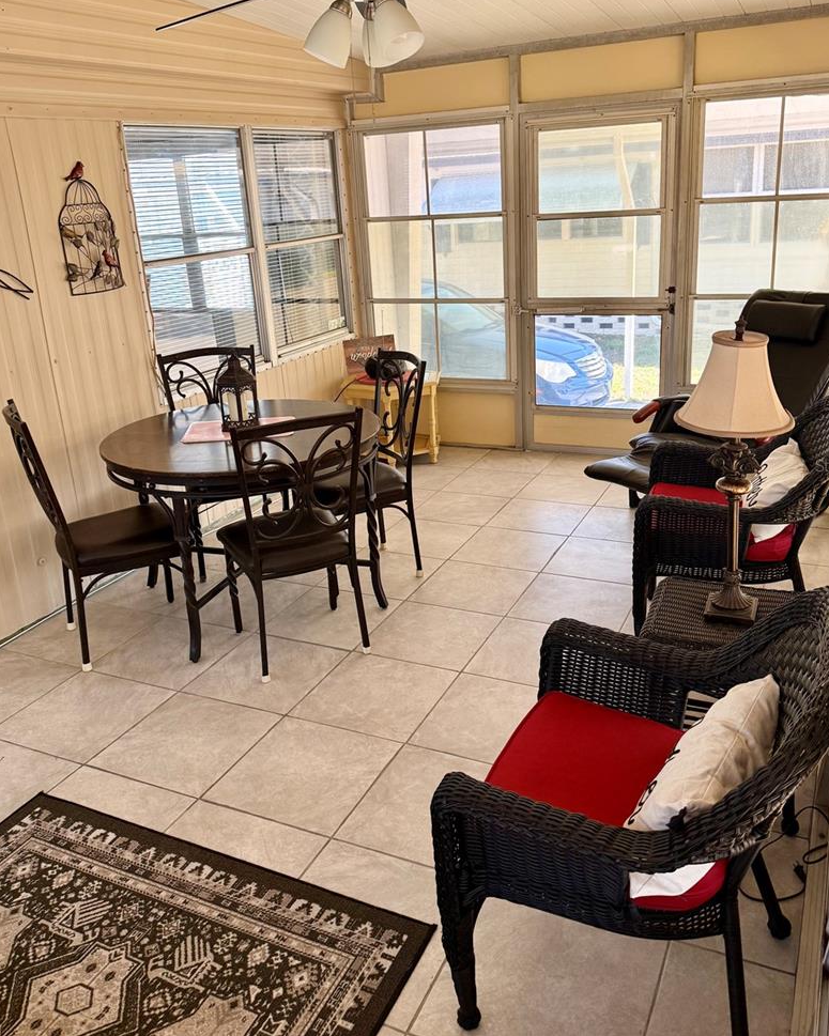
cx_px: 410
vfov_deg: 60.3
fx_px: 890
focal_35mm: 29
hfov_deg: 50.0
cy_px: 465
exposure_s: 1/121
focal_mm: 6.76
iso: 125
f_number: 1.78
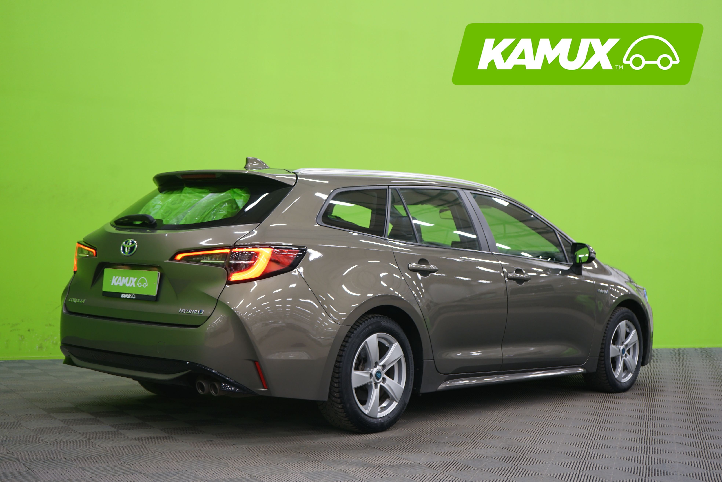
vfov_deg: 27.0
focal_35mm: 50
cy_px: 241
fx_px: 1003
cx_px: 361
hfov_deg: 39.6
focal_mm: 50
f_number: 4.5
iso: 400
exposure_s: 1/8
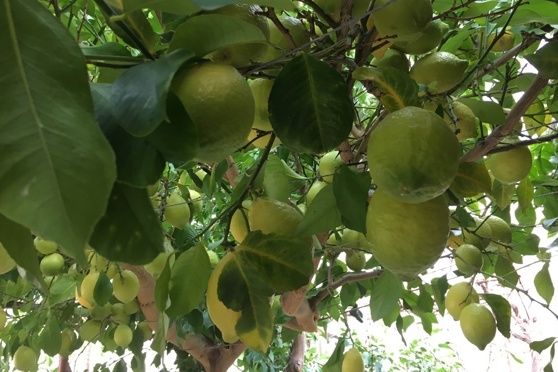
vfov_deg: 42.3
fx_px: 480
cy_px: 164
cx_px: 282
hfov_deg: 60.3
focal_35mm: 31
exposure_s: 1/33
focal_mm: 4.15
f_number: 2.2
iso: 80
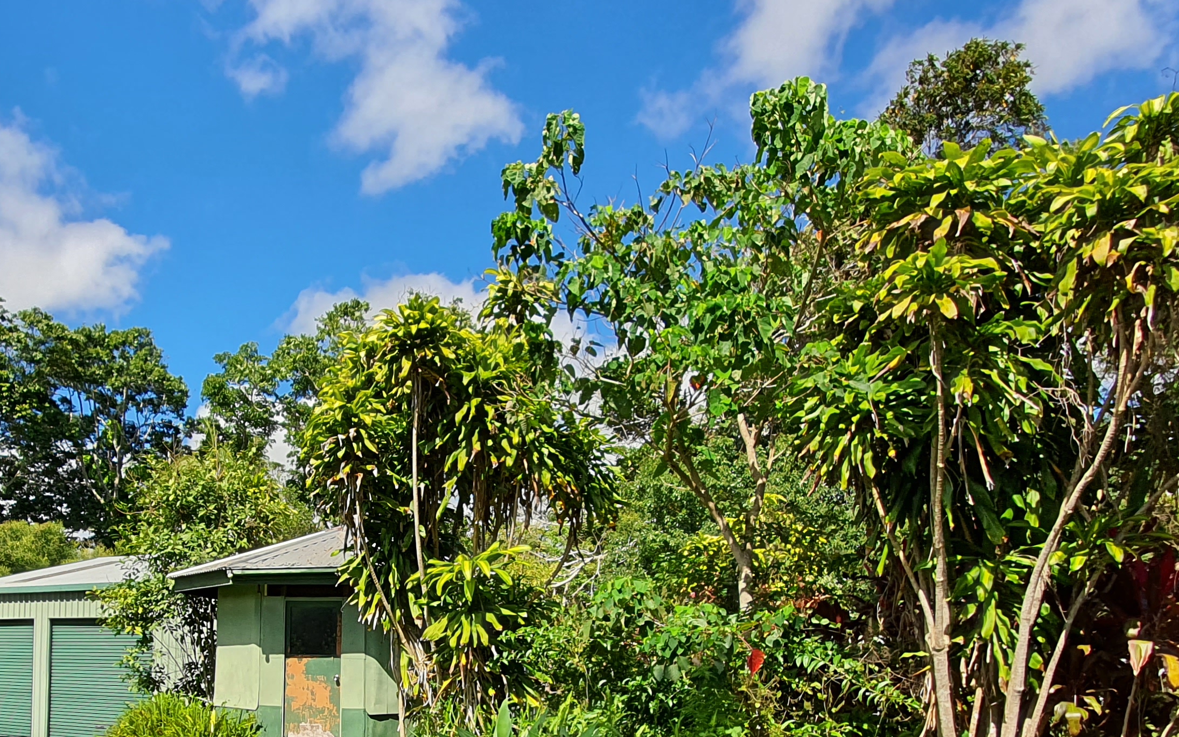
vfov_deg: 40.2
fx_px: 932
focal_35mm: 29
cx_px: 405
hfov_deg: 63.2
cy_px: 651
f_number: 2.2
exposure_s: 1/724
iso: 50
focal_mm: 1.8
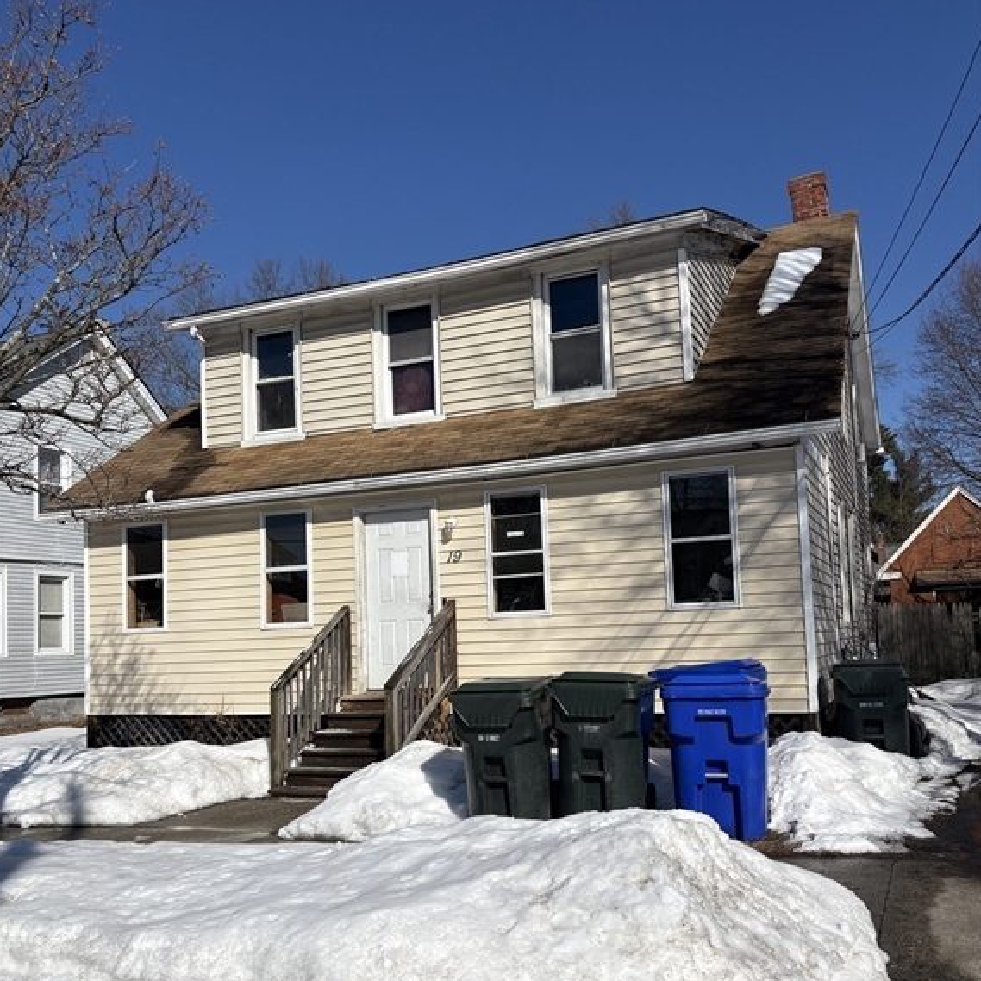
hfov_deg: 52.5
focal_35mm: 31
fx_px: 994
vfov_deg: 52.3
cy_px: 562
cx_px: 490
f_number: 1.6
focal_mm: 5.96
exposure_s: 1/10101
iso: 50
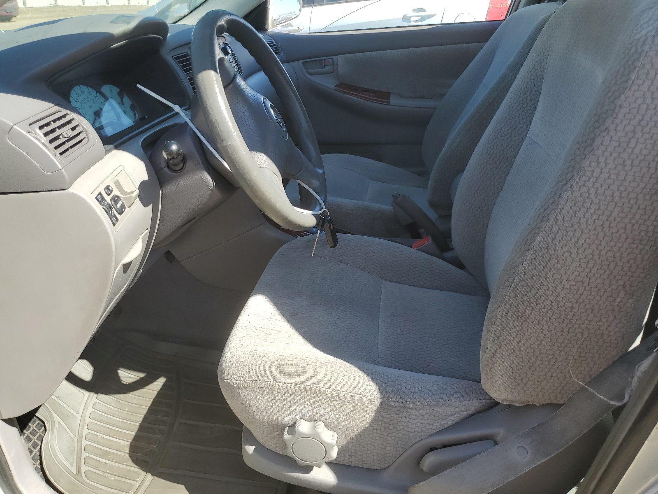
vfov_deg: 53.1
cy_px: 247
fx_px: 494
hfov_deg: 67.3
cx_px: 329
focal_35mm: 26
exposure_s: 1/1000
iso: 50
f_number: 1.5
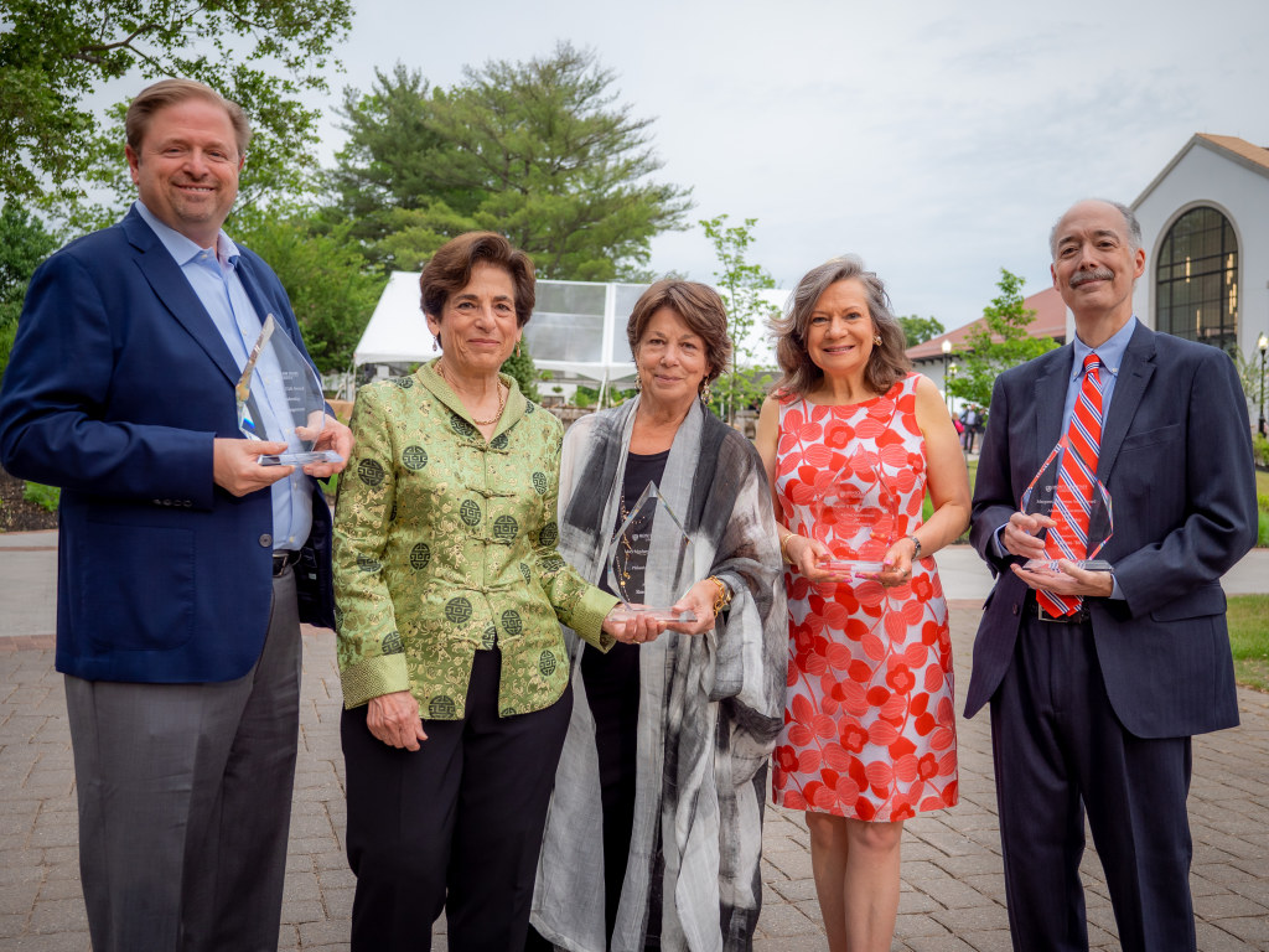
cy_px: 476
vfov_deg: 39.7
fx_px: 1320
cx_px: 634
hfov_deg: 51.4
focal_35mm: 36
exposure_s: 1/640
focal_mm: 18
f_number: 2.5
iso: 200
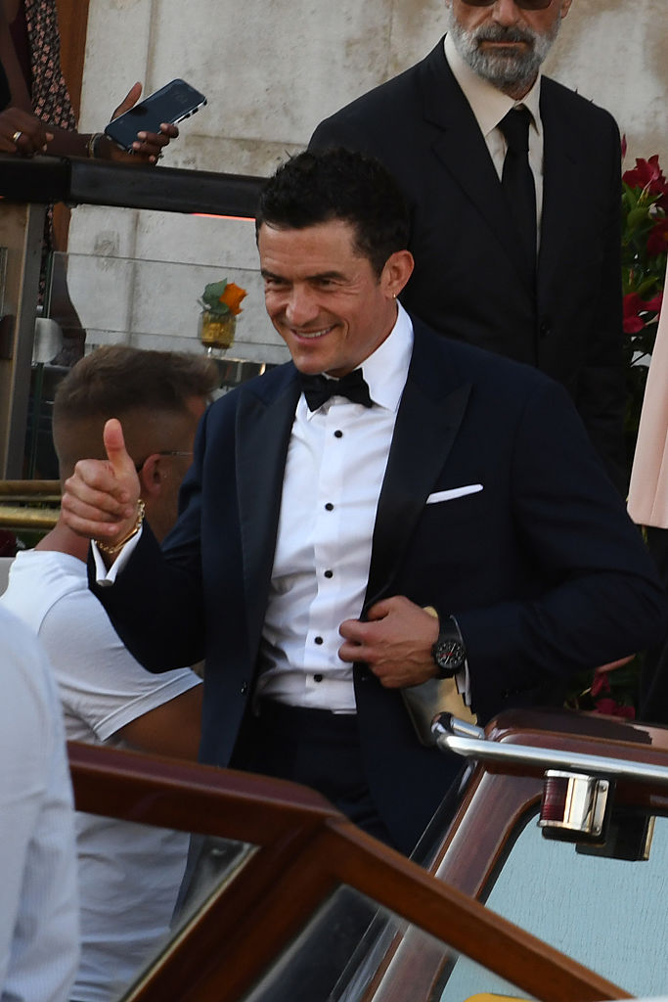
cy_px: 501
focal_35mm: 202
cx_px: 334
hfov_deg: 6.8
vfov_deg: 10.2
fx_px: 5634
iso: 640
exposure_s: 1/500
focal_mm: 135
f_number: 8
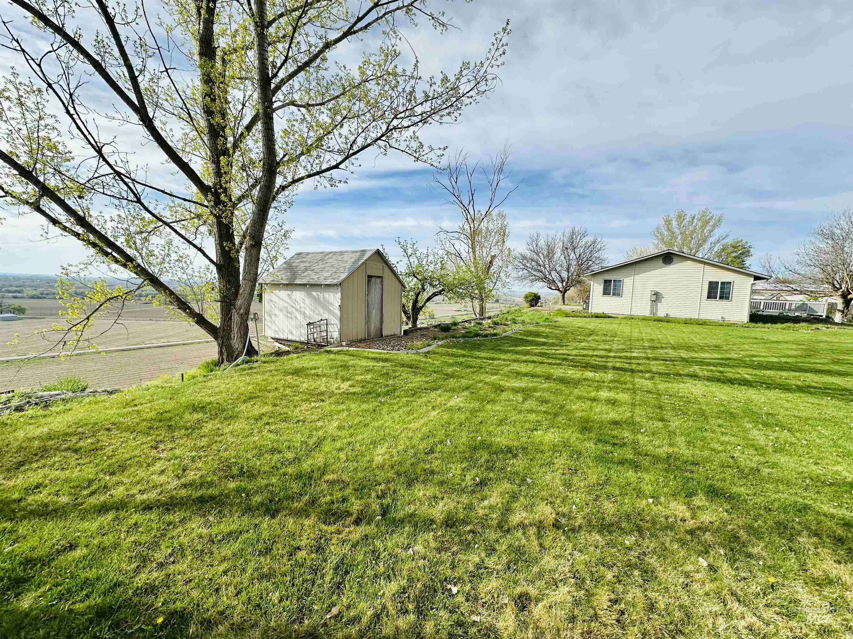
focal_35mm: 14
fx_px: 345
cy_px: 320
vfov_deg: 85.7
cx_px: 426
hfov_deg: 102.1
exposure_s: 1/1575
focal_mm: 2.22
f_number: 2.2
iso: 40
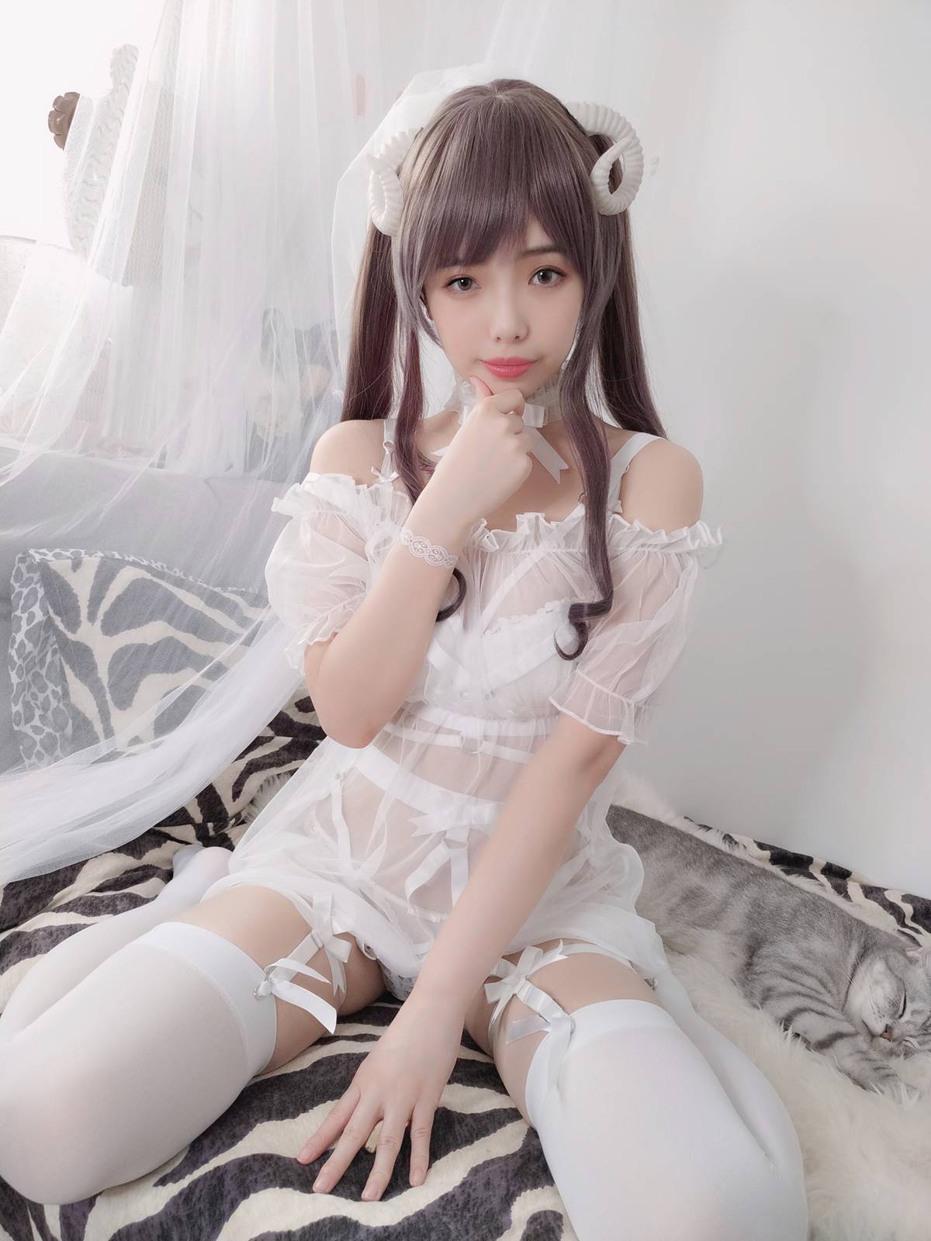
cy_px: 620
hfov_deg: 54.9
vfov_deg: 69.4
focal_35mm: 25
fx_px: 897
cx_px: 466
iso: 100
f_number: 1.8
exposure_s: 1/33
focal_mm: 4.36
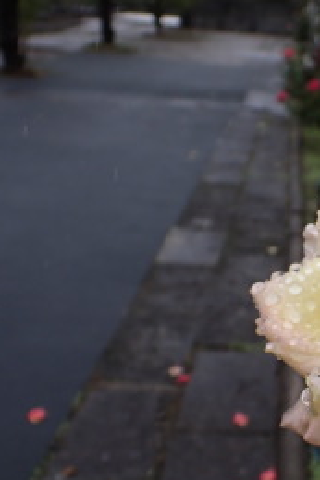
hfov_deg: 21.3
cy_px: 315
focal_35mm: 60
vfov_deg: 33.2
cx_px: 363
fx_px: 801
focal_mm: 5.4
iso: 100
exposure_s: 1/800
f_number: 3.2
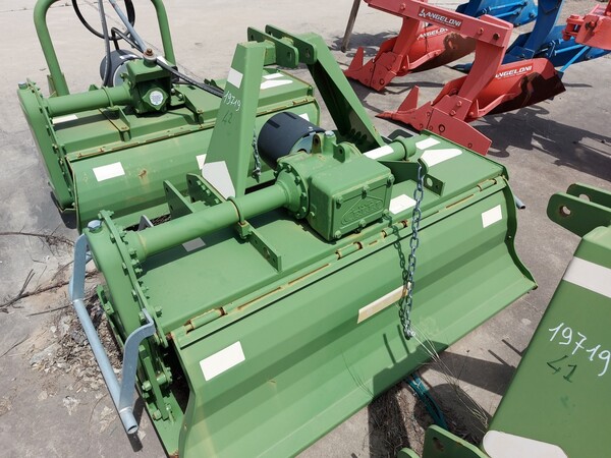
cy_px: 229
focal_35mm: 24
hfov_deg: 71.6
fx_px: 424
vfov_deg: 56.8
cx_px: 306
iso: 32
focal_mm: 5.23
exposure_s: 1/1554
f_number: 1.8
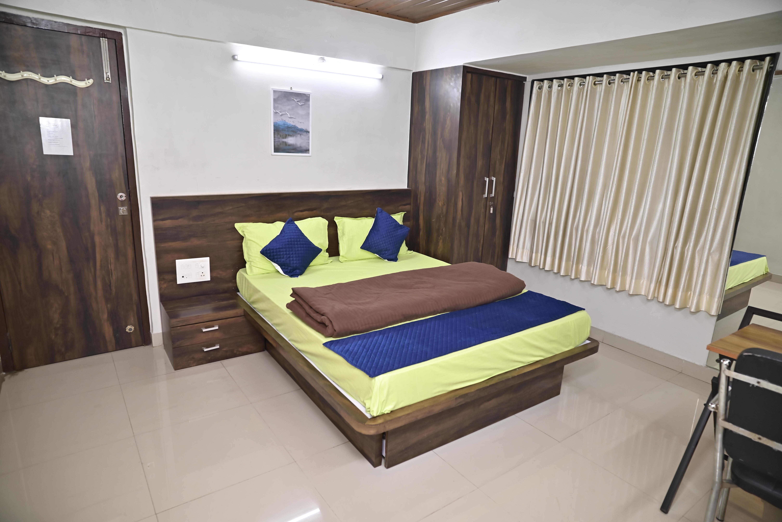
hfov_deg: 84.0
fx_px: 435
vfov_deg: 62.0
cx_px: 391
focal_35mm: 20
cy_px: 261
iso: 800
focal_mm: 20
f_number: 4
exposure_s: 1/160
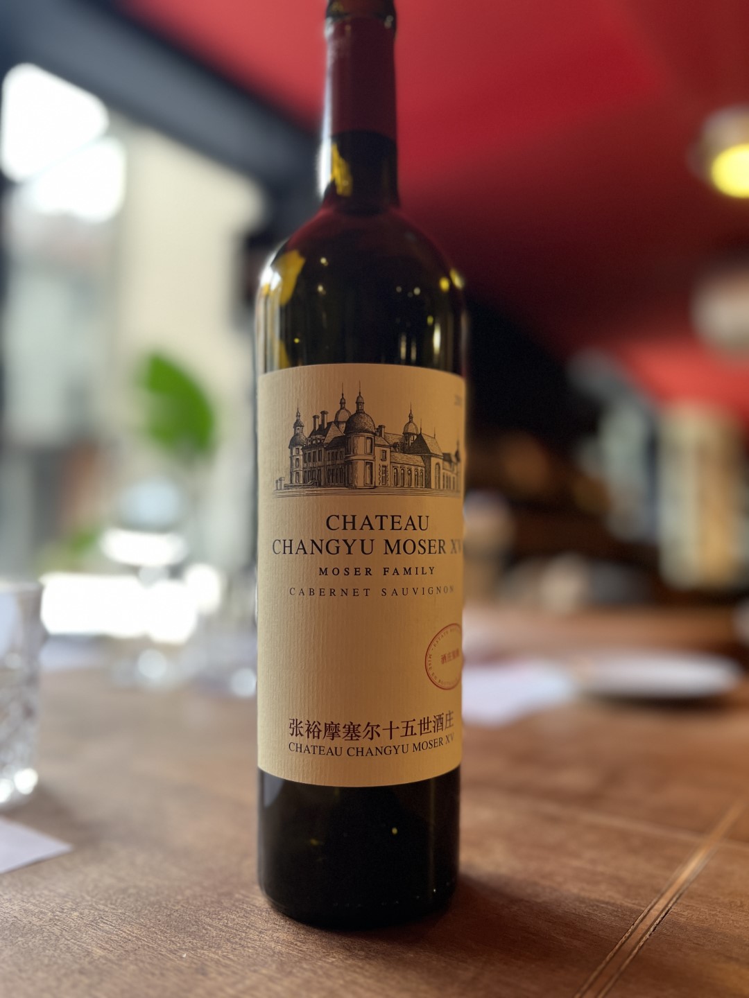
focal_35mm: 26
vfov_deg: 67.3
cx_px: 374
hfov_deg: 53.1
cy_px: 499
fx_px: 750
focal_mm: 5.7
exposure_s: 1/50
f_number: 1.5
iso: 125
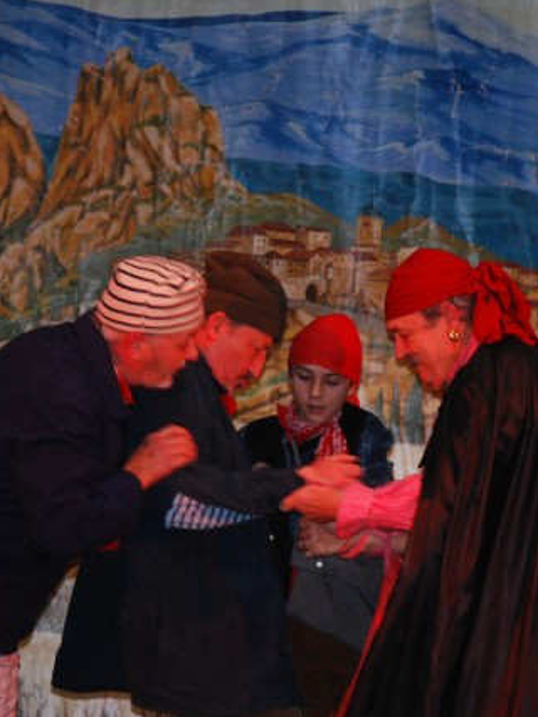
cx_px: 333
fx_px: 4714
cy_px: 358
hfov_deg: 6.5
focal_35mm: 228
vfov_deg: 8.7
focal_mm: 105
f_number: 4.8
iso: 800
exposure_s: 1/60
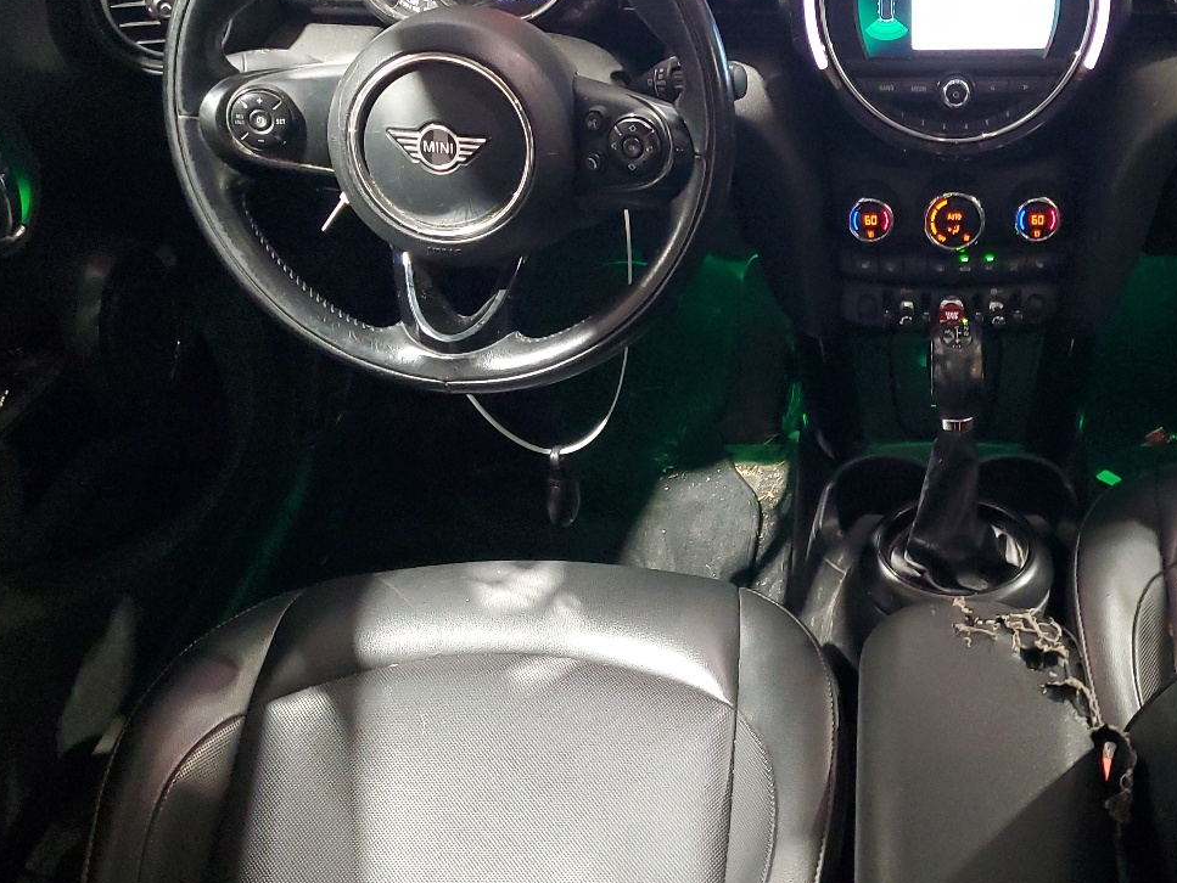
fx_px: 1463
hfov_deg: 42.3
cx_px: 901
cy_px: 461
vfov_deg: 33.6
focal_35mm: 43
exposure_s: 1/15
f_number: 1.5
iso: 292
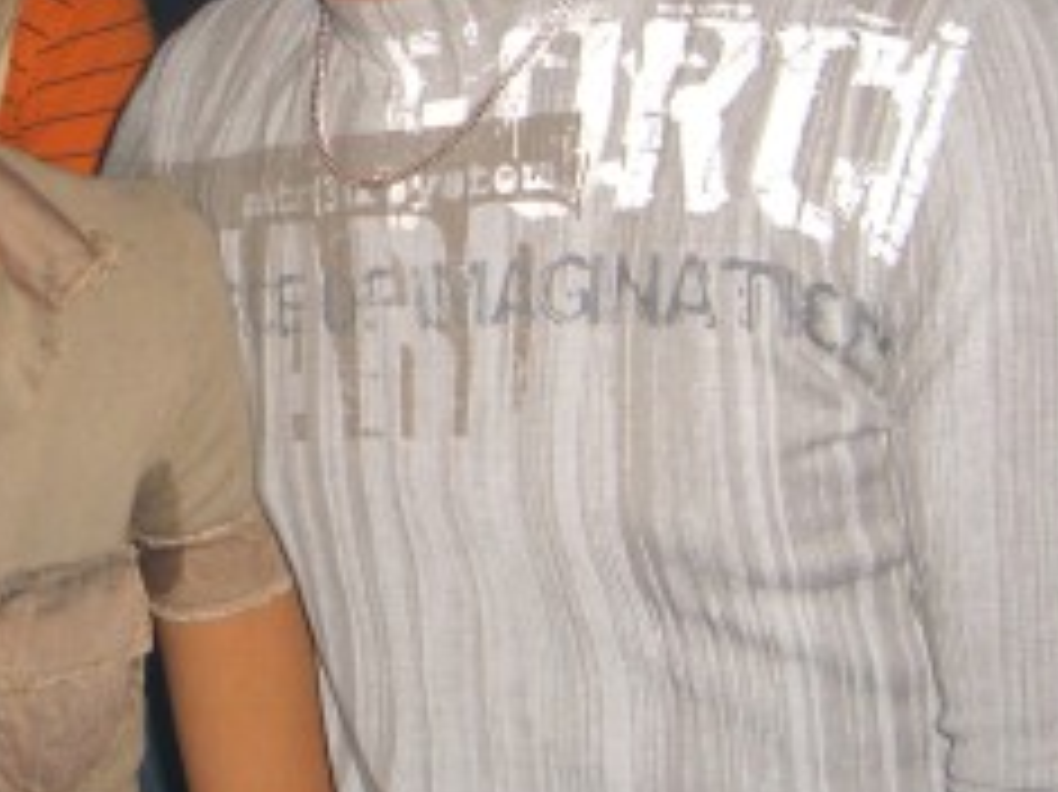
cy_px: 54
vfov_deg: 15.0
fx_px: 2963
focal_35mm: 97
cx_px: 171
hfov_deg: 20.0
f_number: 2.8
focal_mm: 7.9
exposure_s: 1/60
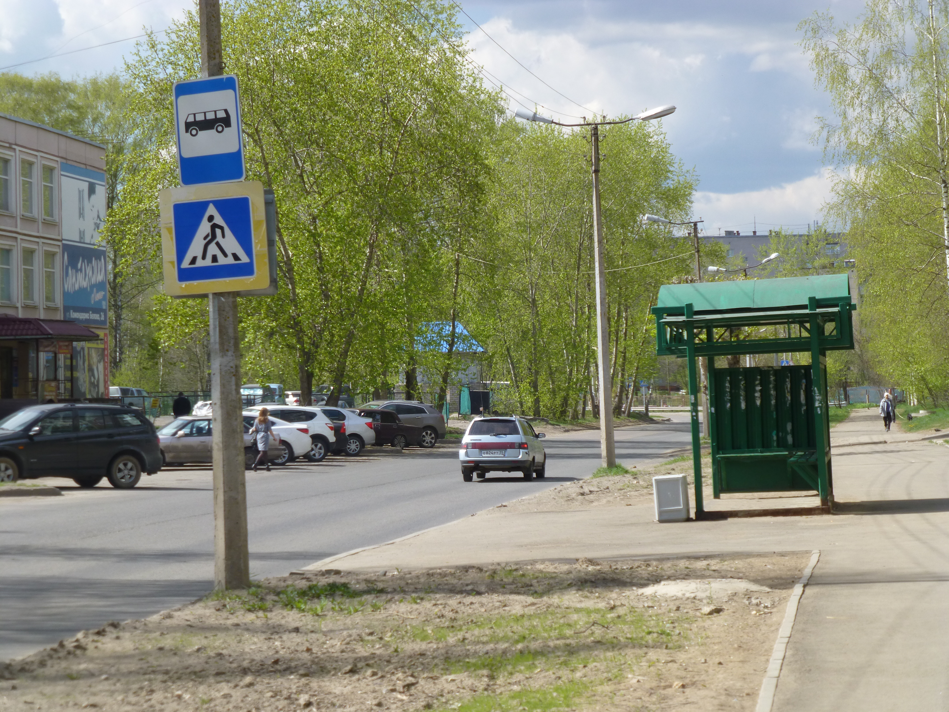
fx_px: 2796
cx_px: 474
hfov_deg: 19.3
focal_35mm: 102
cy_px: 356
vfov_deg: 14.5
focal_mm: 18.2
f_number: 5.3
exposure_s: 1/400
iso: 100
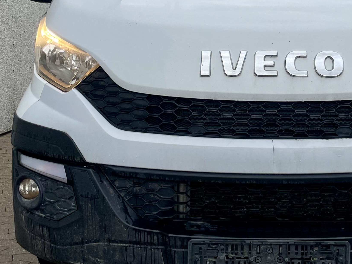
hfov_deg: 29.6
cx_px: 280
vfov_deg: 22.7
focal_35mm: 64
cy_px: 65
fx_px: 651
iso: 32
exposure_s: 1/394
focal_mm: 4.2
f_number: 1.6
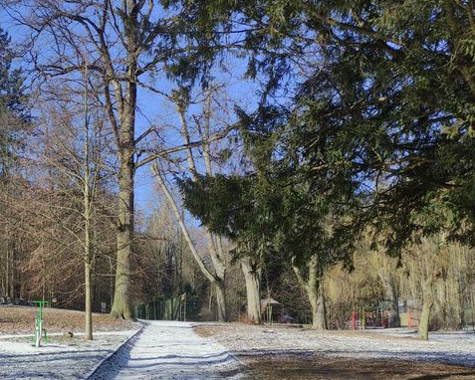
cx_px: 31
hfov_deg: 37.2
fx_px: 647
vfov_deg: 32.4
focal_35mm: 46
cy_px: 266
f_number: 1.89
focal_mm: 5.43
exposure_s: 1/1289
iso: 100
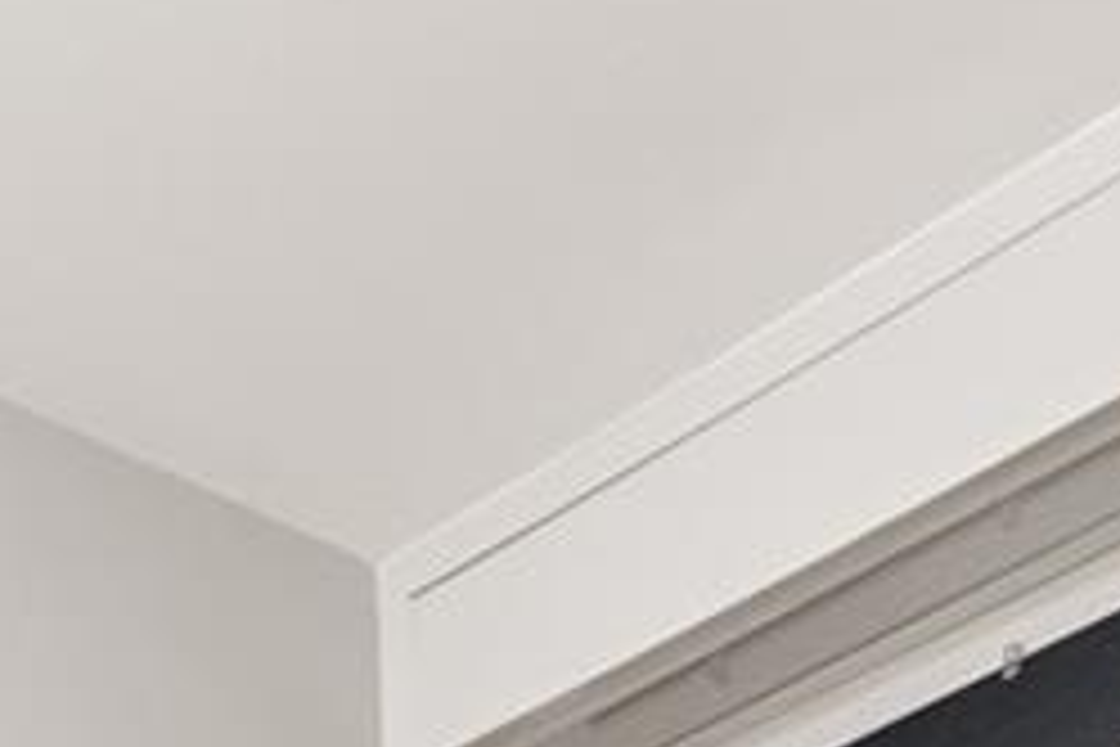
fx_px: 3204
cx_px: 463
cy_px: 2228
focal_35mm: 103
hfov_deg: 19.8
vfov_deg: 10.0
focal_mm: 16
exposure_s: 1/8
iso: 2000
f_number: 8
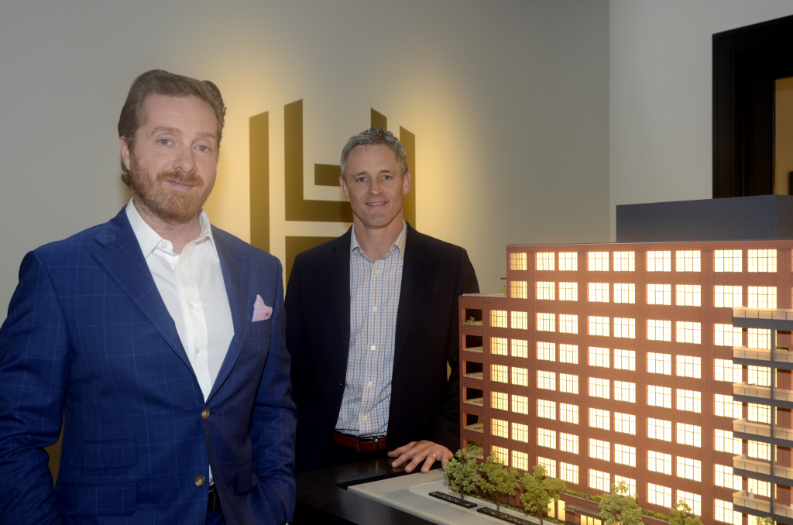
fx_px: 791
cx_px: 396
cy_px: 262
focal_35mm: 36
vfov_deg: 36.7
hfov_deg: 53.2
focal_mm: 24
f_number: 6.3
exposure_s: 1/60
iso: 640
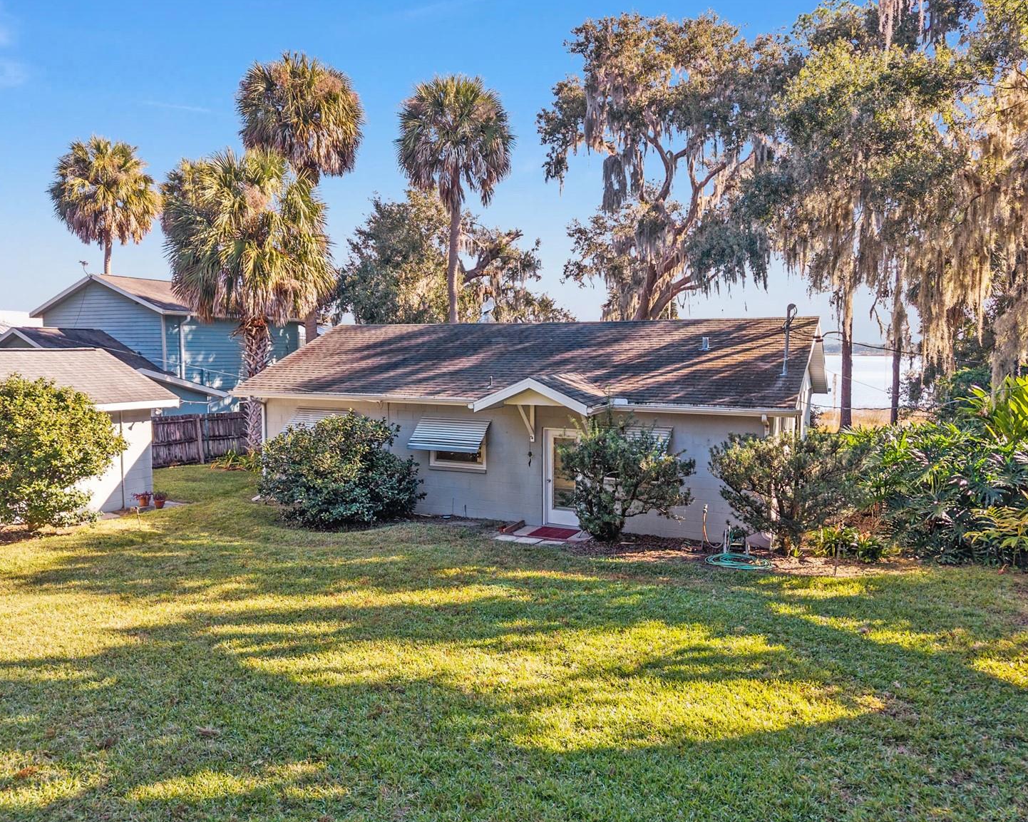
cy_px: 413
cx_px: 530
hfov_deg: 66.0
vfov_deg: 54.9
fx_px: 791
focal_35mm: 26
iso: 290
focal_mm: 8.67
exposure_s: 1/1500
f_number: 1.8
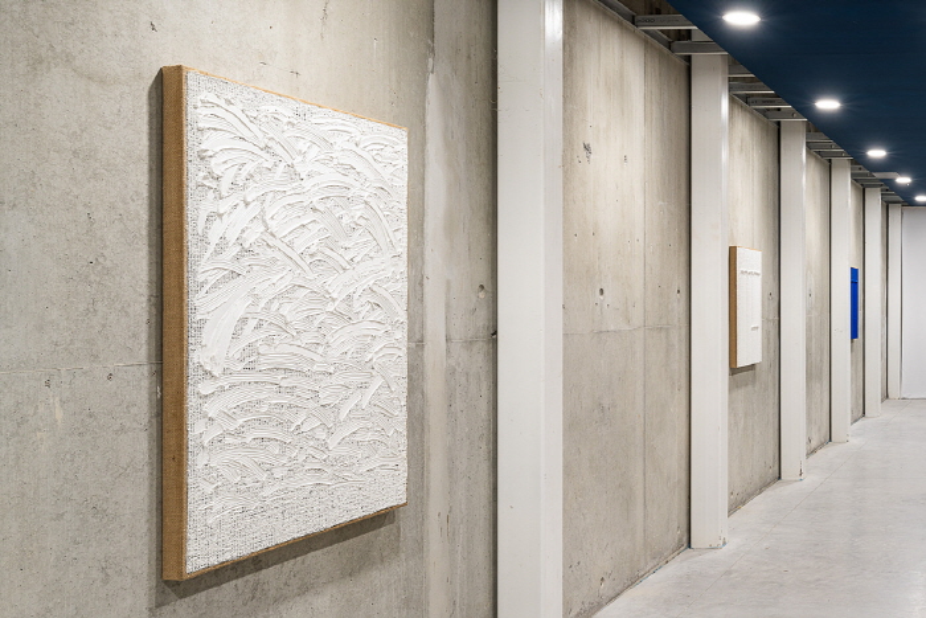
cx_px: 463
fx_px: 996
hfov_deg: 49.9
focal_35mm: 39
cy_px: 309
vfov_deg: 34.5
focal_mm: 38.7
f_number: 11
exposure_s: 1
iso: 100
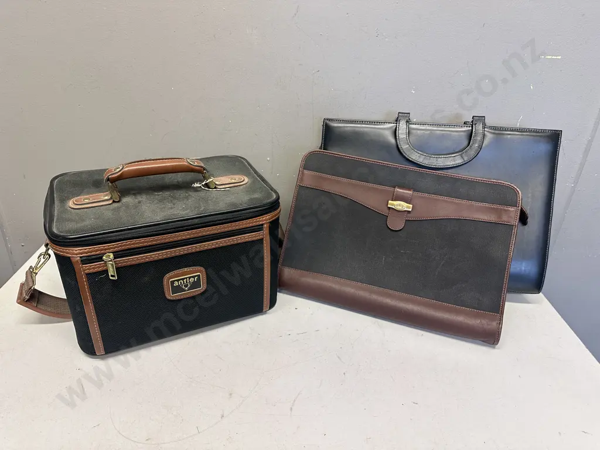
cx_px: 300
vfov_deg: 56.8
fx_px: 416
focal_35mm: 24
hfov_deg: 71.6
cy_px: 225
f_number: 1.78
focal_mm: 6.86
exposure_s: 1/100
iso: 160
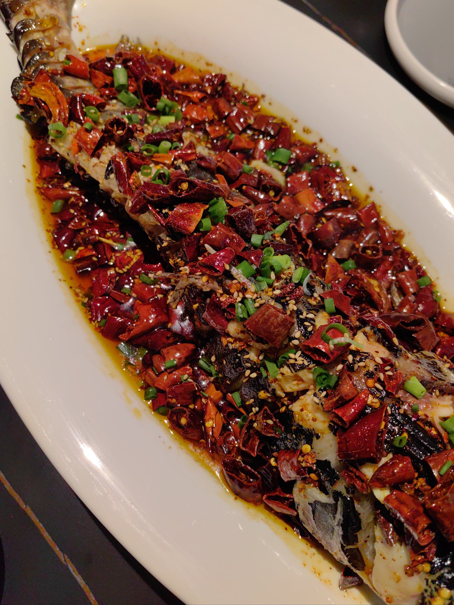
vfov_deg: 65.3
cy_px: 302
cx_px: 227
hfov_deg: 51.4
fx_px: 472
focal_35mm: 27
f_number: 2
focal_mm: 5.75
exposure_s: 1/100
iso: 125
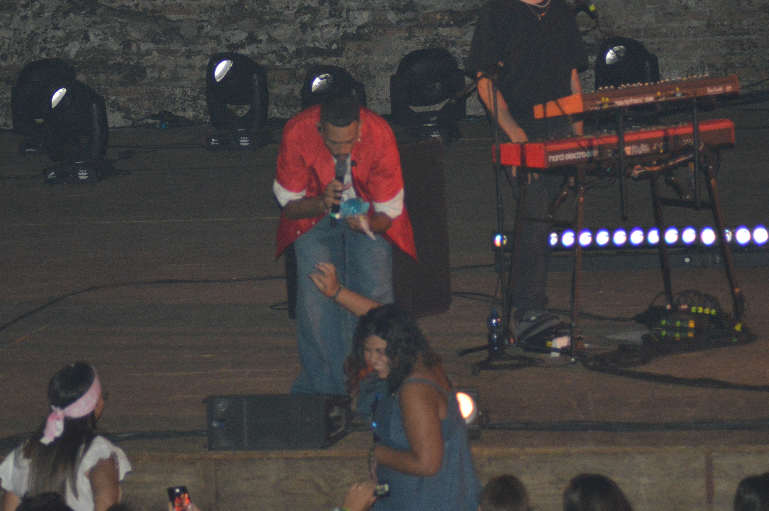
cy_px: 249
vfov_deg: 6.4
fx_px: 4567
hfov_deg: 9.6
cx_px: 313
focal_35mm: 214
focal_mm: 110
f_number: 4.5
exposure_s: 1/60
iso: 1600
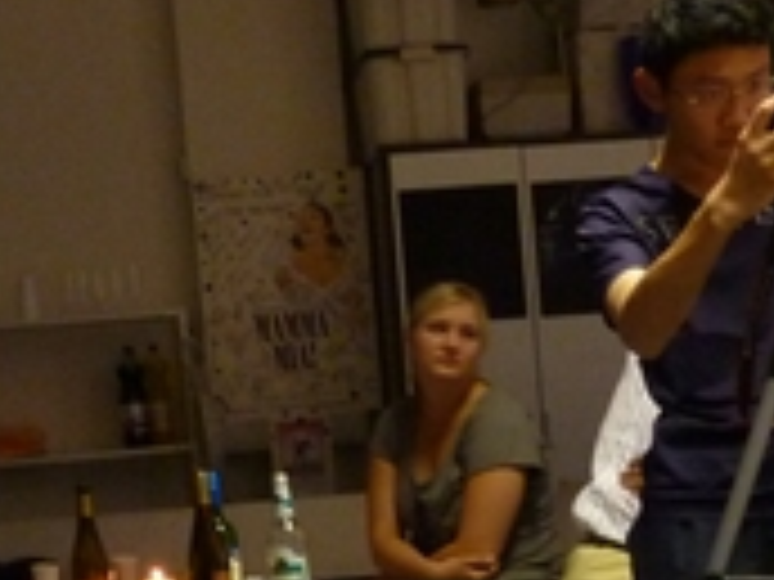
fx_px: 1945
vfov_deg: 16.7
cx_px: 410
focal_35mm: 87
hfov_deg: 22.5
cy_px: 522
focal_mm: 4.1
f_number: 3.3
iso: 400
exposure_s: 1/15
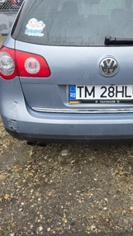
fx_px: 219
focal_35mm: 35
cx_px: 93
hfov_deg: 33.3
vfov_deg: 56.1
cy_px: 92
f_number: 1.7
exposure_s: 1/182
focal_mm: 6.3
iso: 80
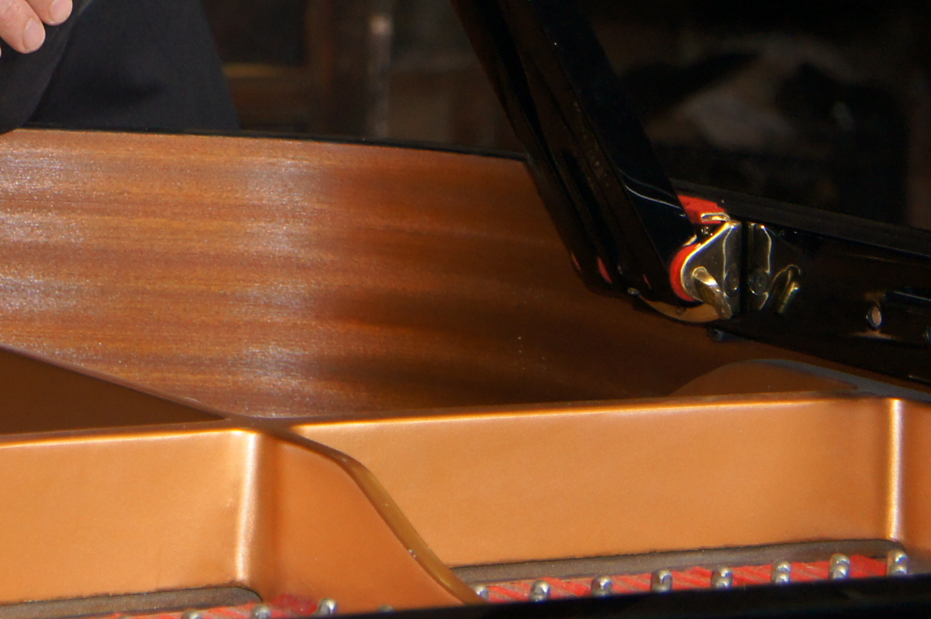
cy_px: -281
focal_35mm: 161
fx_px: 4147
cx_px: -216
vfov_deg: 8.4
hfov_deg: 12.5
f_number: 4.5
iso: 800
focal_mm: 35
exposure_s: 1/60
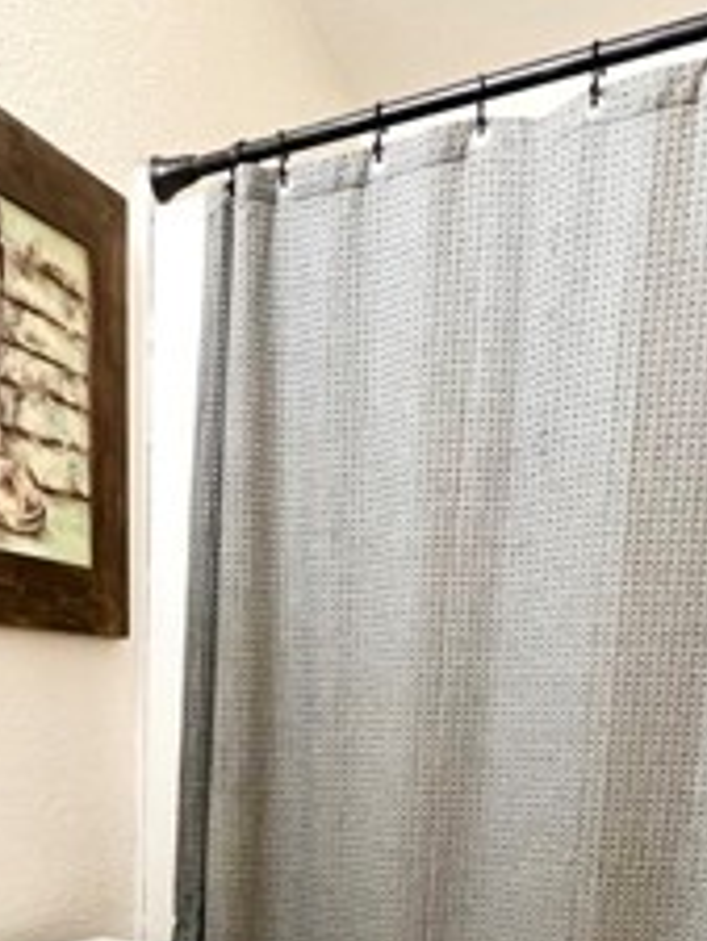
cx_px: 201
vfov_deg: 43.4
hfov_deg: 38.0
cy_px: 928
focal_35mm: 37
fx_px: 1007
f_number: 1.8
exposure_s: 1/60
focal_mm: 1.57
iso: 320
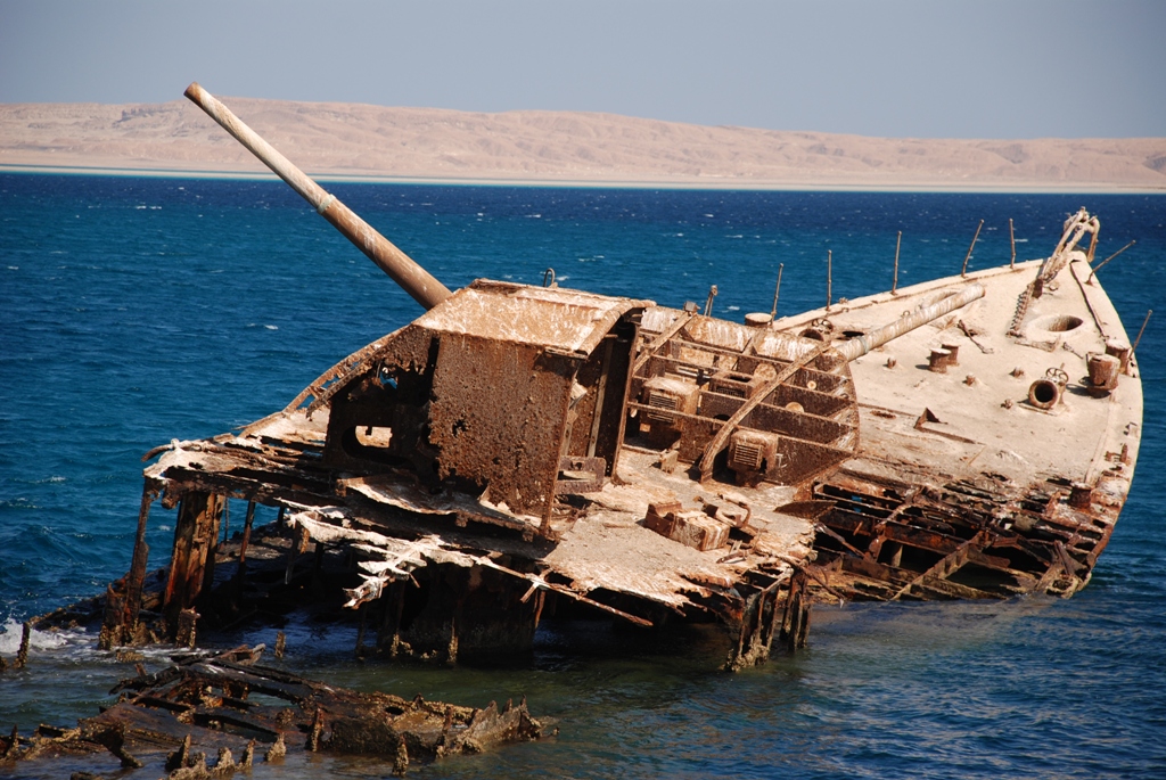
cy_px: 390
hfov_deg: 12.2
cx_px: 583
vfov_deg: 8.2
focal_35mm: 168
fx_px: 5447
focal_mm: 112
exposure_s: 1/500
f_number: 5.6
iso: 100
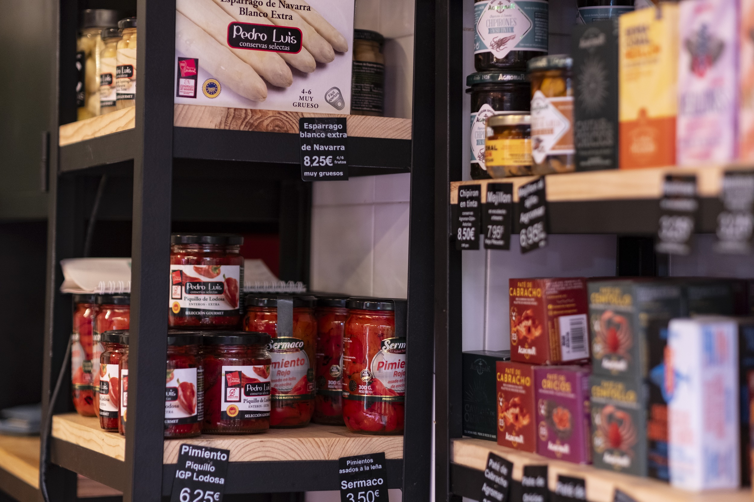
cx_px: 377
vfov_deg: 16.3
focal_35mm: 84
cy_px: 251
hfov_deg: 24.2
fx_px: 1759
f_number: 1.6
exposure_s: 1/125
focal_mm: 56
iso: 640
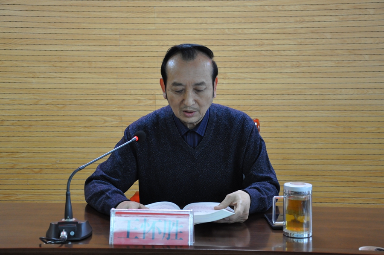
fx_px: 639
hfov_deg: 33.4
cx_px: 192
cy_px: 128
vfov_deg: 22.6
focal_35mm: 60
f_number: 4.5
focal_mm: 40
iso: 1400
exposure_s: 1/30
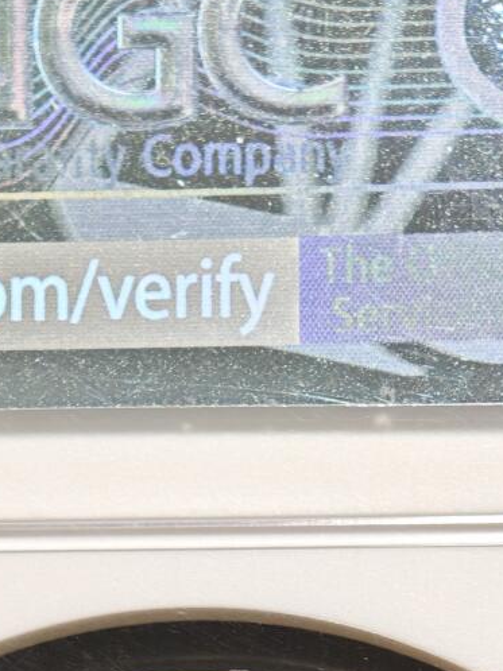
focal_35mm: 217
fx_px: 4208
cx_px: 201
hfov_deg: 6.8
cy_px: 834
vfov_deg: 9.0
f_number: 2
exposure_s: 1/95.7
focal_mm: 9
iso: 640
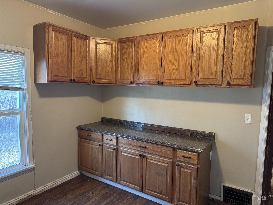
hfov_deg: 71.6
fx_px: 189
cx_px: 136
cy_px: 102
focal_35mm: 24
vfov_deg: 56.8
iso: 500
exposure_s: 1/60
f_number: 1.78
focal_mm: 6.76
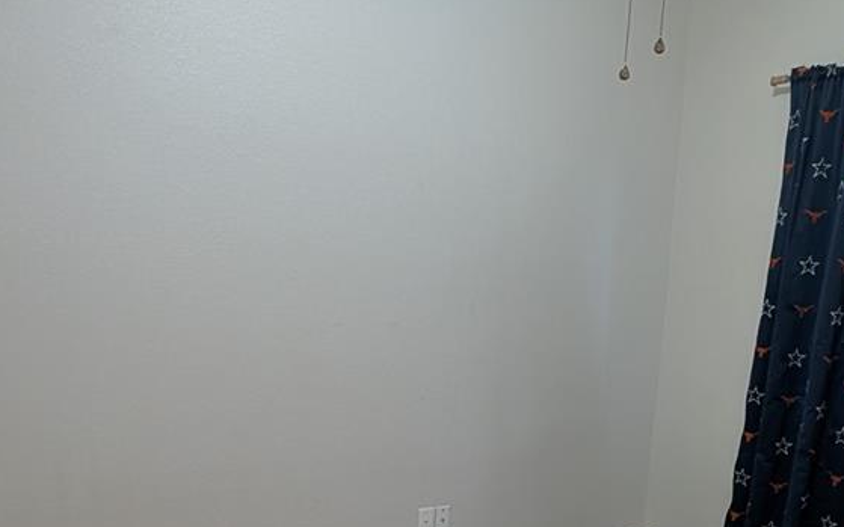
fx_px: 805
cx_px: 531
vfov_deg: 34.7
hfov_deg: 54.7
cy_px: 448
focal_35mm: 35
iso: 125
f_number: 1.95
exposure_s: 1/60
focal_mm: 2.23
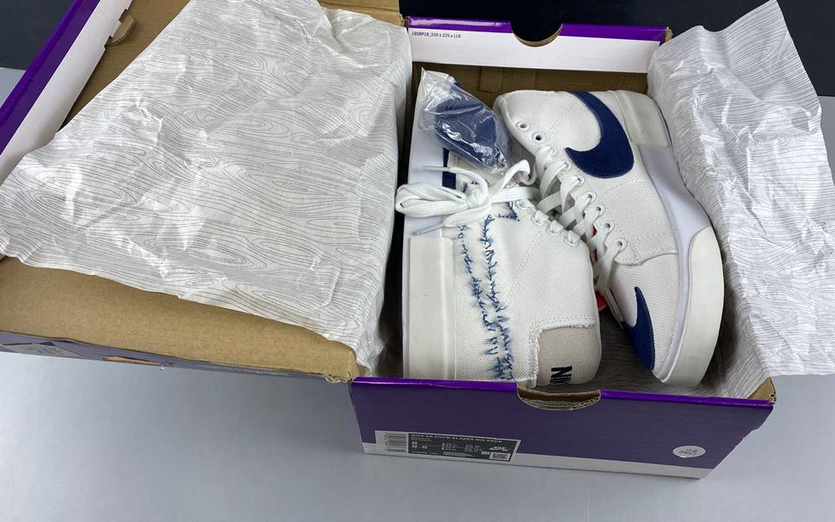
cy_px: 207
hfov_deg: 66.5
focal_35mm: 28
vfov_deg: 44.3
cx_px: 419
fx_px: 637
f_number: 1.8
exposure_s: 1/100
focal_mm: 4.25
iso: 40
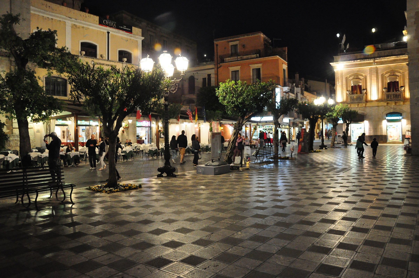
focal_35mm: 27
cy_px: 139
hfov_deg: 67.4
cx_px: 210
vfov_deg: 47.8
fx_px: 314
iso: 2500
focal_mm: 18
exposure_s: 1/30
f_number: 3.5
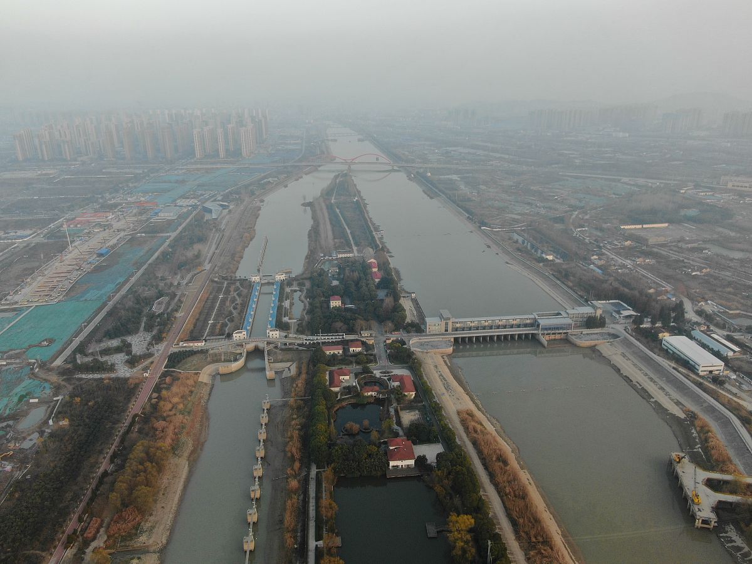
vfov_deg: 56.8
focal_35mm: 24
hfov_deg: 71.6
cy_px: 282
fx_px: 521
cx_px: 376
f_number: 2.8
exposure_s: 1/122
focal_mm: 4.39
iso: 100
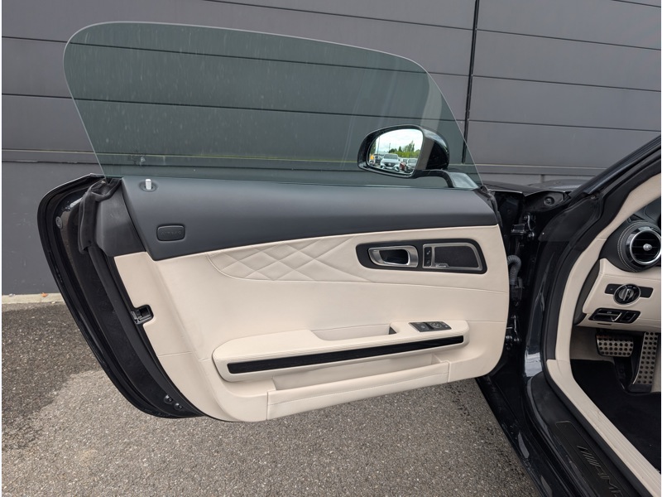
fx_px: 459
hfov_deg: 71.6
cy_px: 248
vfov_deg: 56.8
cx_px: 331
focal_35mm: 24
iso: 44
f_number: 1.68
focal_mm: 6.9
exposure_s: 1/275
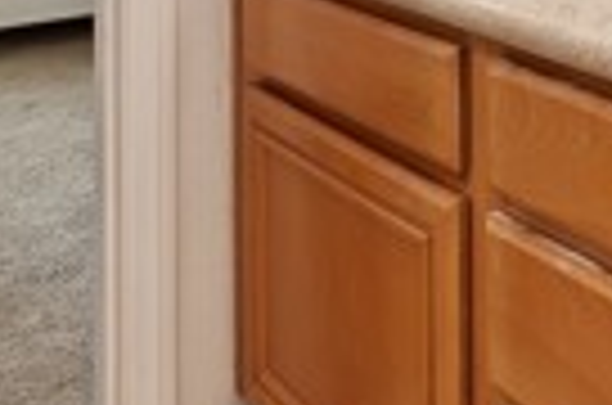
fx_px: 1119
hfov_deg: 28.3
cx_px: 644
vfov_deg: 18.0
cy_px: -225
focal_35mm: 66
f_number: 10
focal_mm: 14
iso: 500
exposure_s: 1/2.5
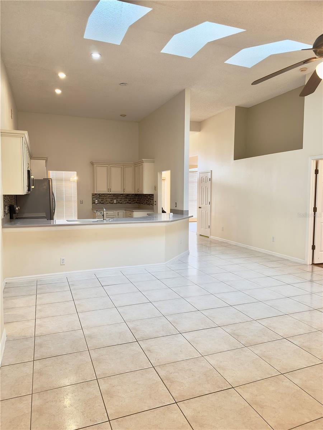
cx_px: 162
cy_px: 215
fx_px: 299
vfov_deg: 71.6
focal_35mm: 24
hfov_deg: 56.8
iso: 100
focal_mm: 6.76
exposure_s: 1/60
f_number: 1.78
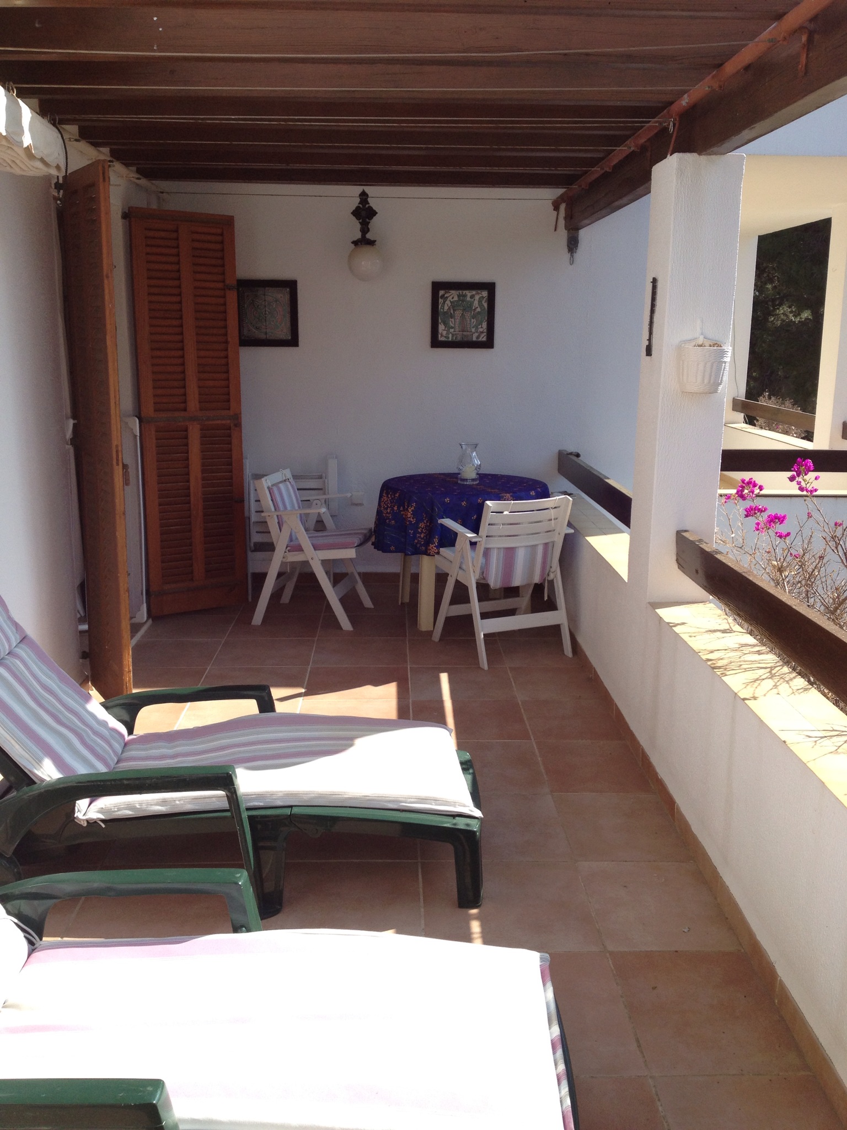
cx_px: 424
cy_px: 565
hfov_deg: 40.7
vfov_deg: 52.6
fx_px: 1142
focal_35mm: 35
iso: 80
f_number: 2.4
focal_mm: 4.28
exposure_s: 1/1082
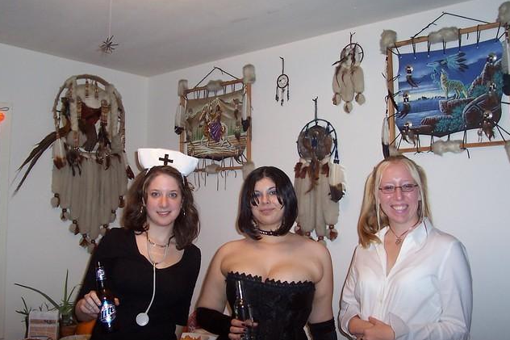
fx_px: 552
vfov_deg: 34.2
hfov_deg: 49.6
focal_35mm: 39
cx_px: 253
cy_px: 152
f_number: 2.8
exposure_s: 1/60
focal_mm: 5.6
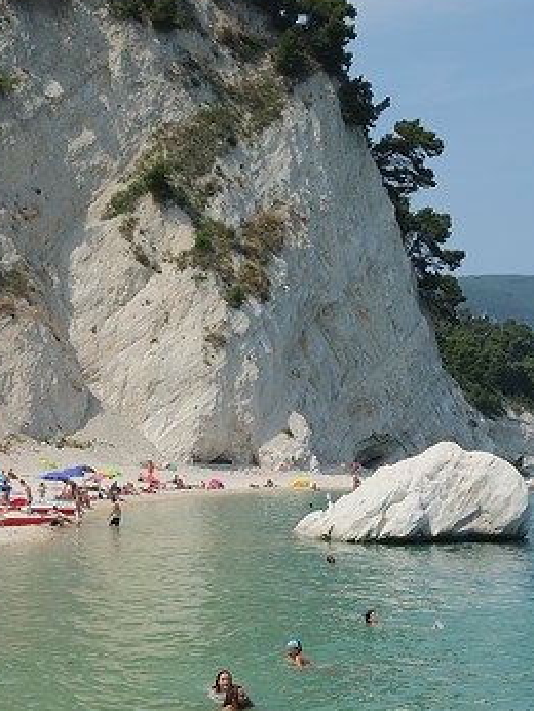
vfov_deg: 31.1
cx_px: 323
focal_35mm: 60
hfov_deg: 24.4
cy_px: 594
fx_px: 1233
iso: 400
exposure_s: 1/500
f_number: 11
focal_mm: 18
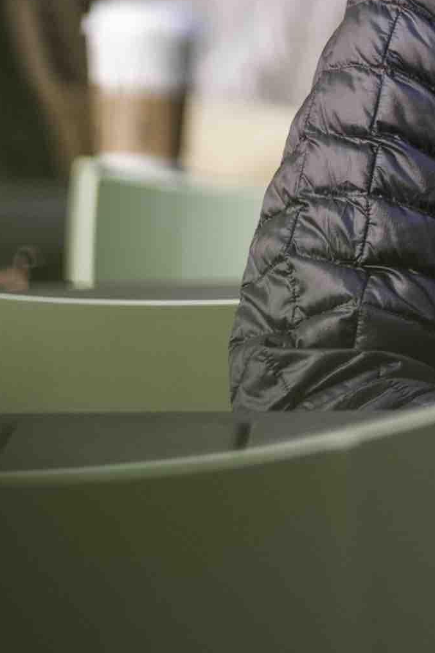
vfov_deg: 3.4
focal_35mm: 607
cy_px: -127
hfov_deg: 2.3
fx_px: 11005
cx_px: 1097
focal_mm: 145
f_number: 3.5
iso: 250
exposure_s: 1/320
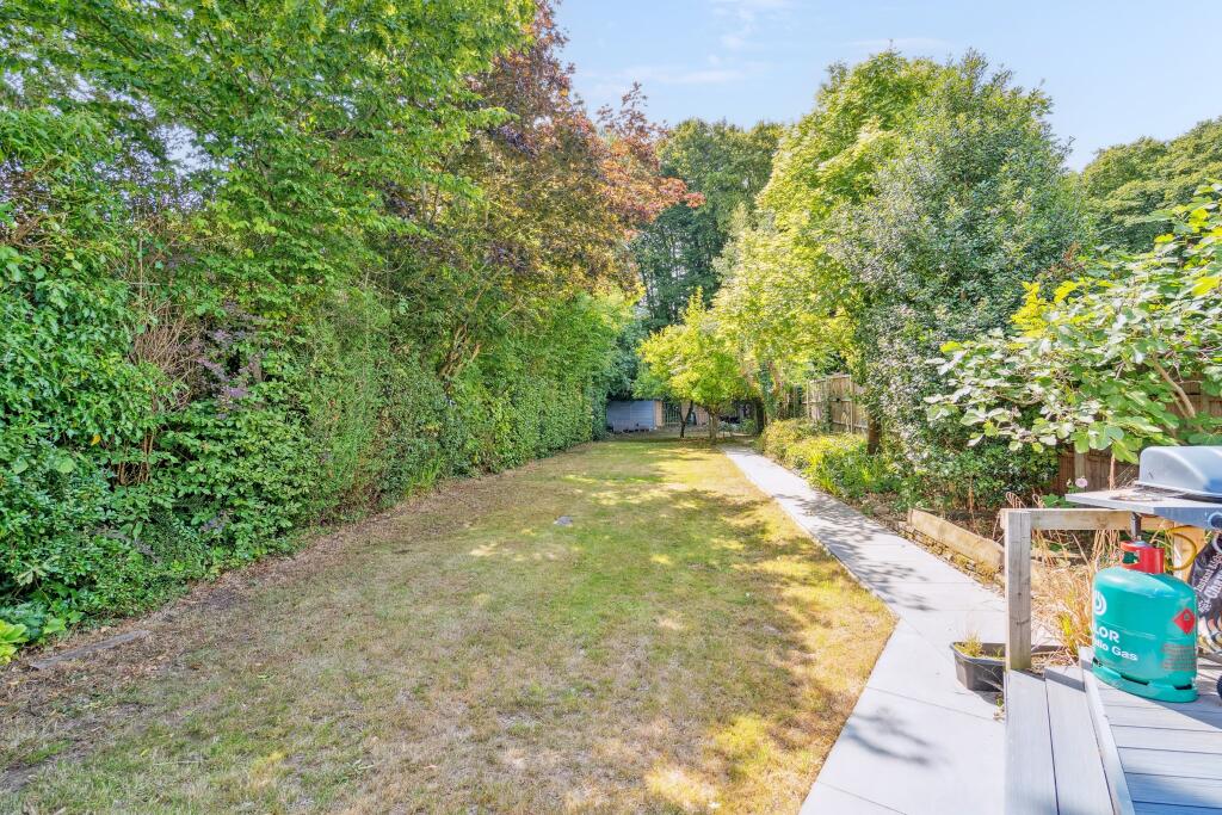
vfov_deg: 73.8
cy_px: 408
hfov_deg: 96.7
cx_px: 611
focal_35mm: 16
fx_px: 543
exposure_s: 1/160
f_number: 5.6
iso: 640
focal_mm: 16
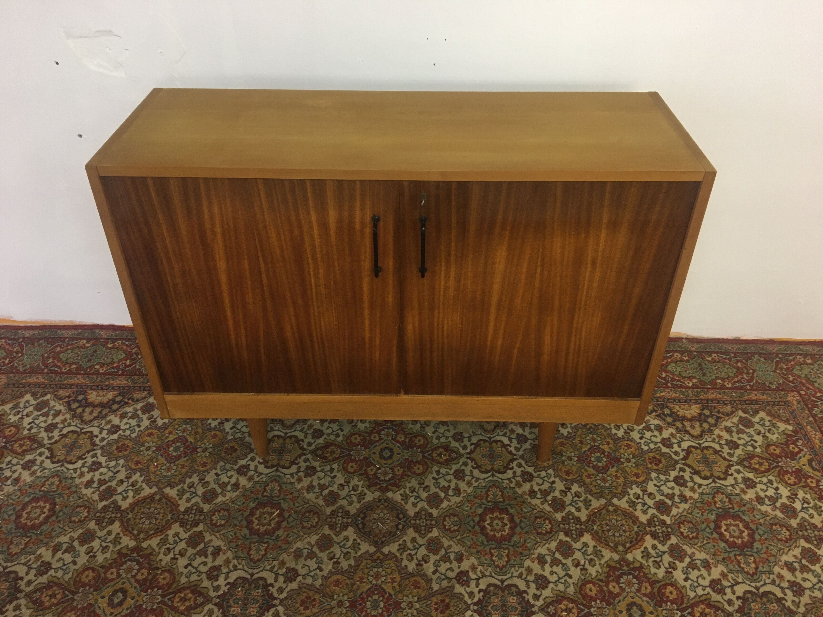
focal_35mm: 29
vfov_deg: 48.2
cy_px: 308
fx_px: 689
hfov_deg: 61.7
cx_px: 412
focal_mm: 4.15
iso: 160
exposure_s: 1/33
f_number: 2.2
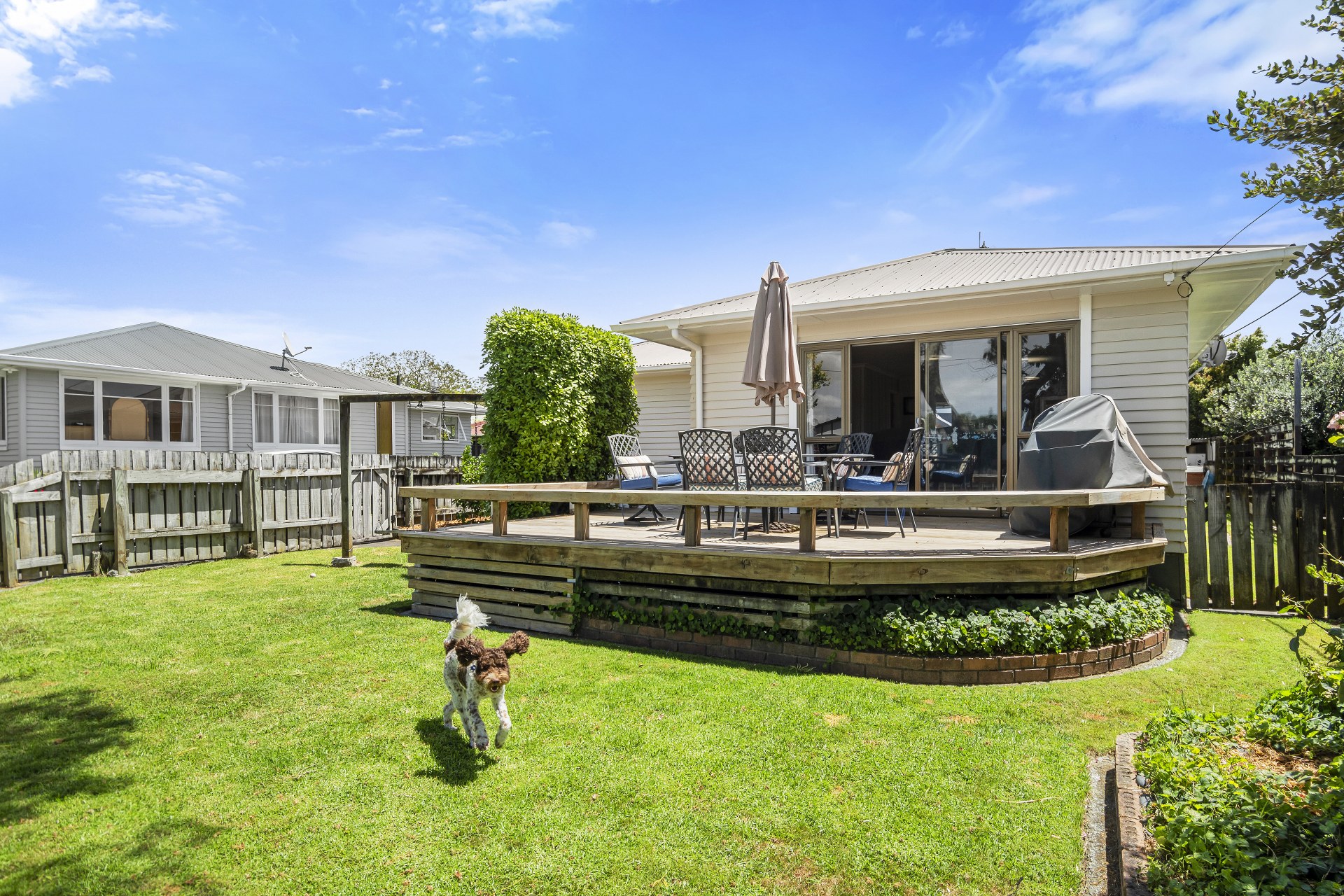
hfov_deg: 90.0
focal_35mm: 18
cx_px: 672
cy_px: 448
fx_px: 672
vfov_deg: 67.4
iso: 200
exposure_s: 1/800
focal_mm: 12
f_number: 6.3
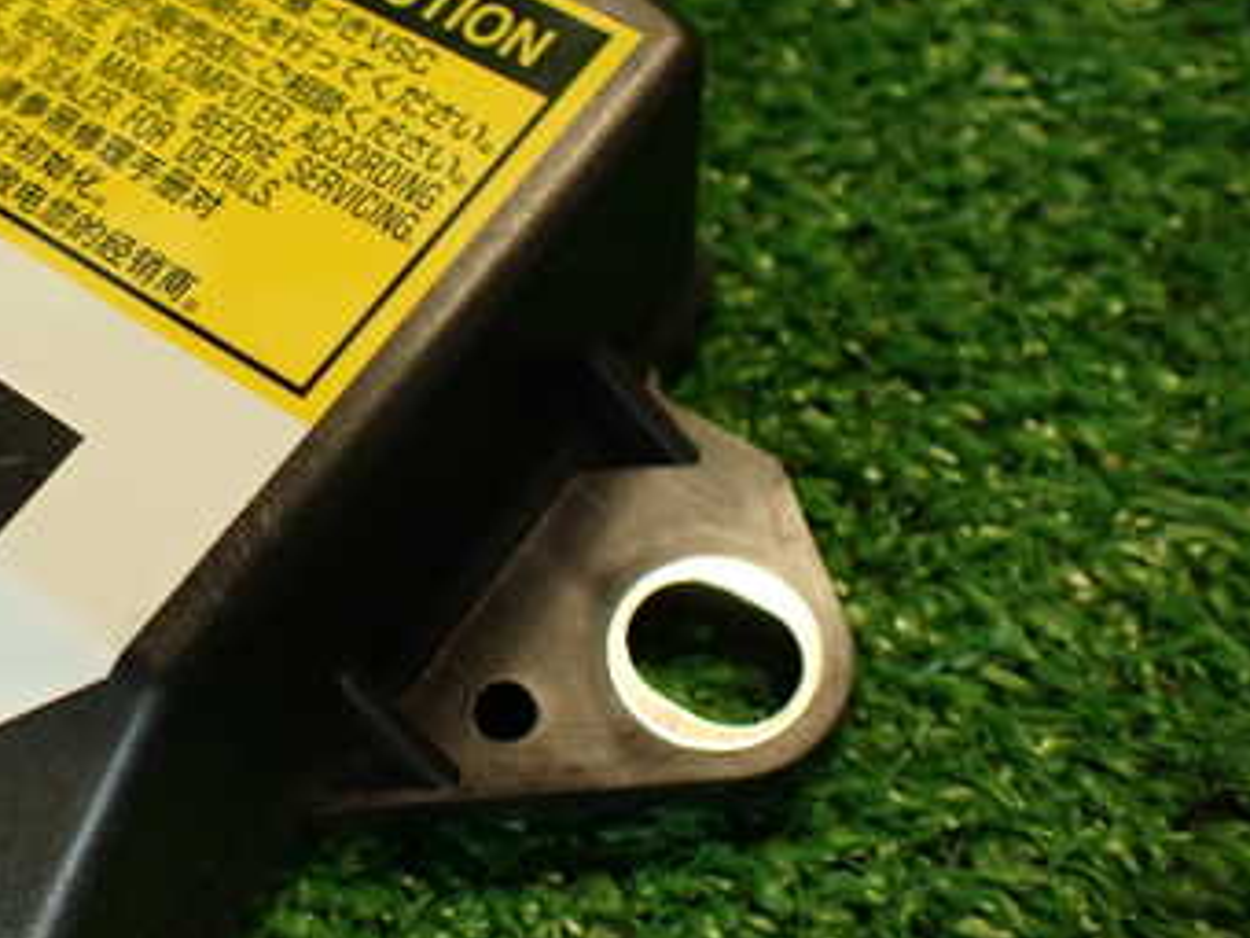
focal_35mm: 53
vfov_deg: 27.5
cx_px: 210
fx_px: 1914
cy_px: 394
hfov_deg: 34.8
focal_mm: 5.4
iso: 200
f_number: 2.3
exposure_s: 1/30
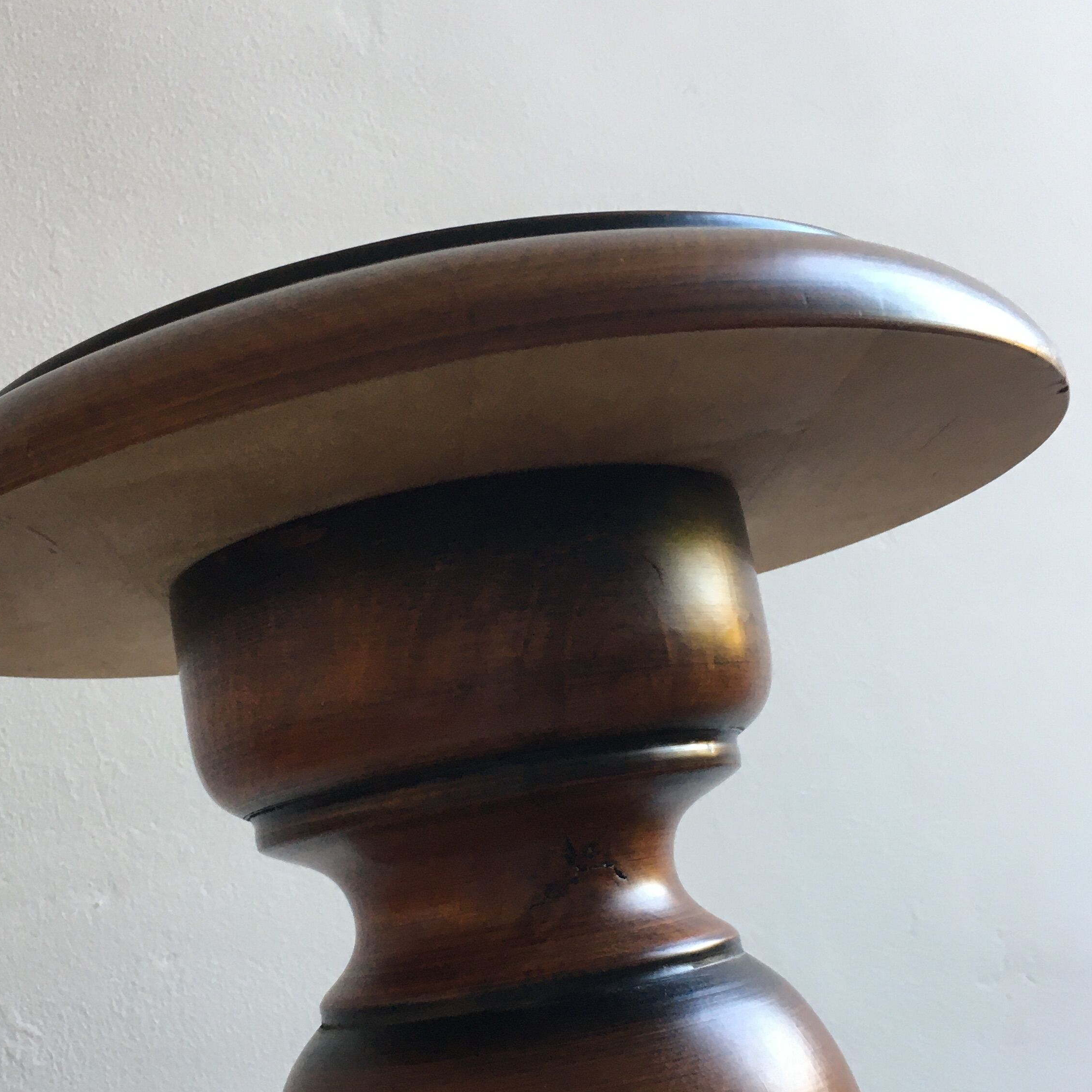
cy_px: 690
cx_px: 411
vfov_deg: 36.6
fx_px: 1642
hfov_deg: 36.6
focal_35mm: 46
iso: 40
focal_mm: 4.15
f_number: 2.2
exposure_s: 1/33
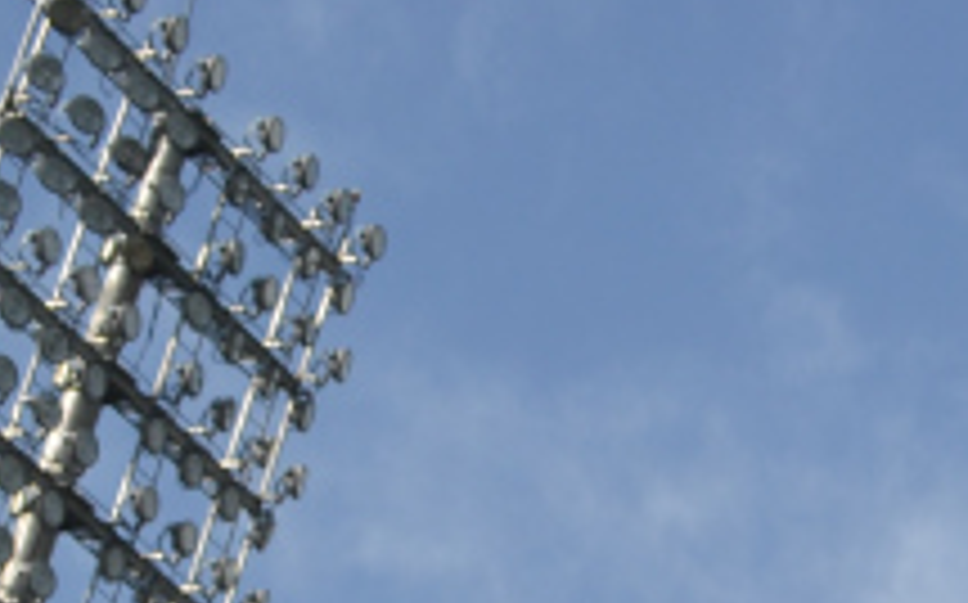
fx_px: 4270
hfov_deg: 12.0
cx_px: 1711
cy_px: 1616
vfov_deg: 7.4
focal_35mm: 162
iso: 100
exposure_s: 1/320
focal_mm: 20
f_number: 9
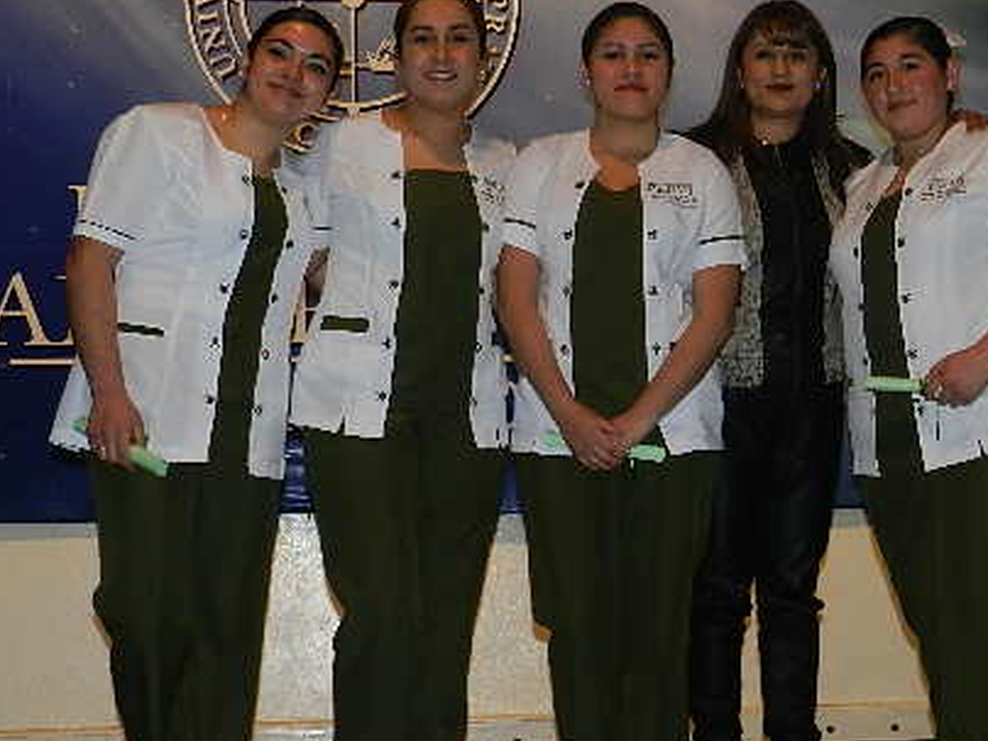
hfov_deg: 23.2
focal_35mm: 84
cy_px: 401
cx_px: 653
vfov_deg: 17.6
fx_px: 2398
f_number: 4.4
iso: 250
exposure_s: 1/30
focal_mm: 9.4
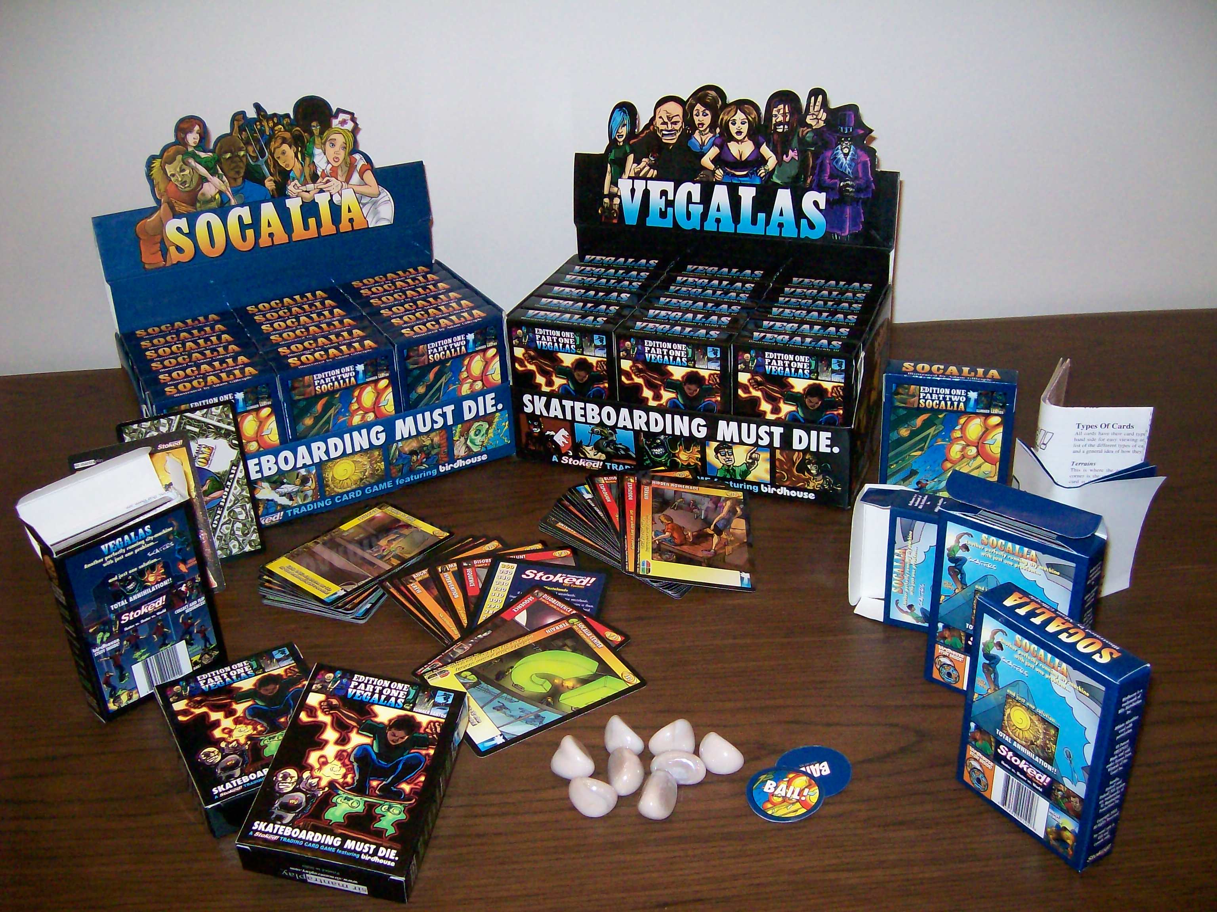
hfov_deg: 52.6
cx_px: 608
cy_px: 456
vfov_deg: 40.7
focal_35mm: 35
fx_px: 1231
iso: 400
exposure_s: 1/125
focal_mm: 5.8
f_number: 2.8
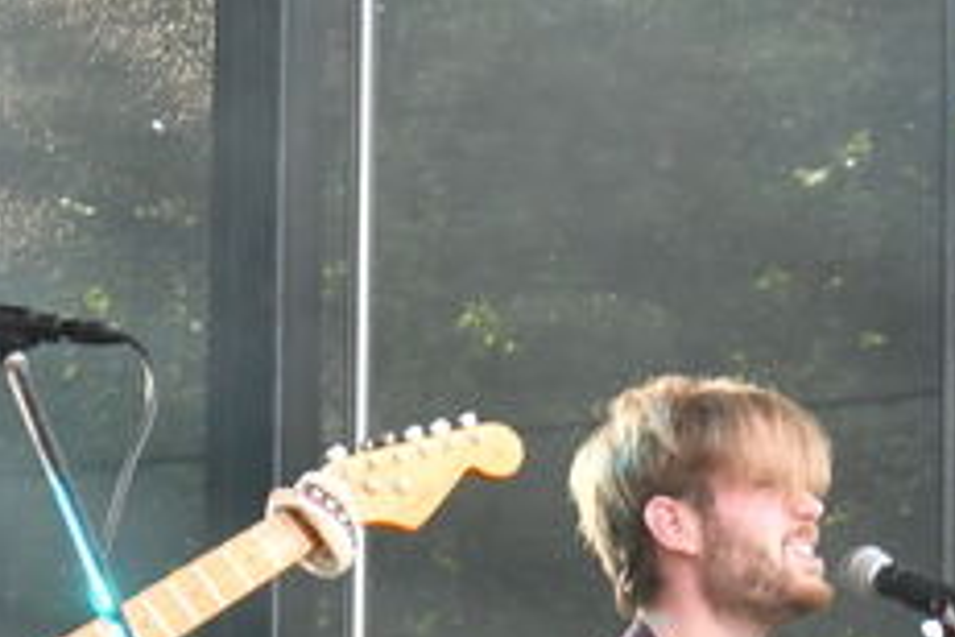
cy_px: 790
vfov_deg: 4.4
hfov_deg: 6.6
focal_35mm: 312
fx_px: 8276
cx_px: -211
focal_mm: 40
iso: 500
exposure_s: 1/125
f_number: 5.6
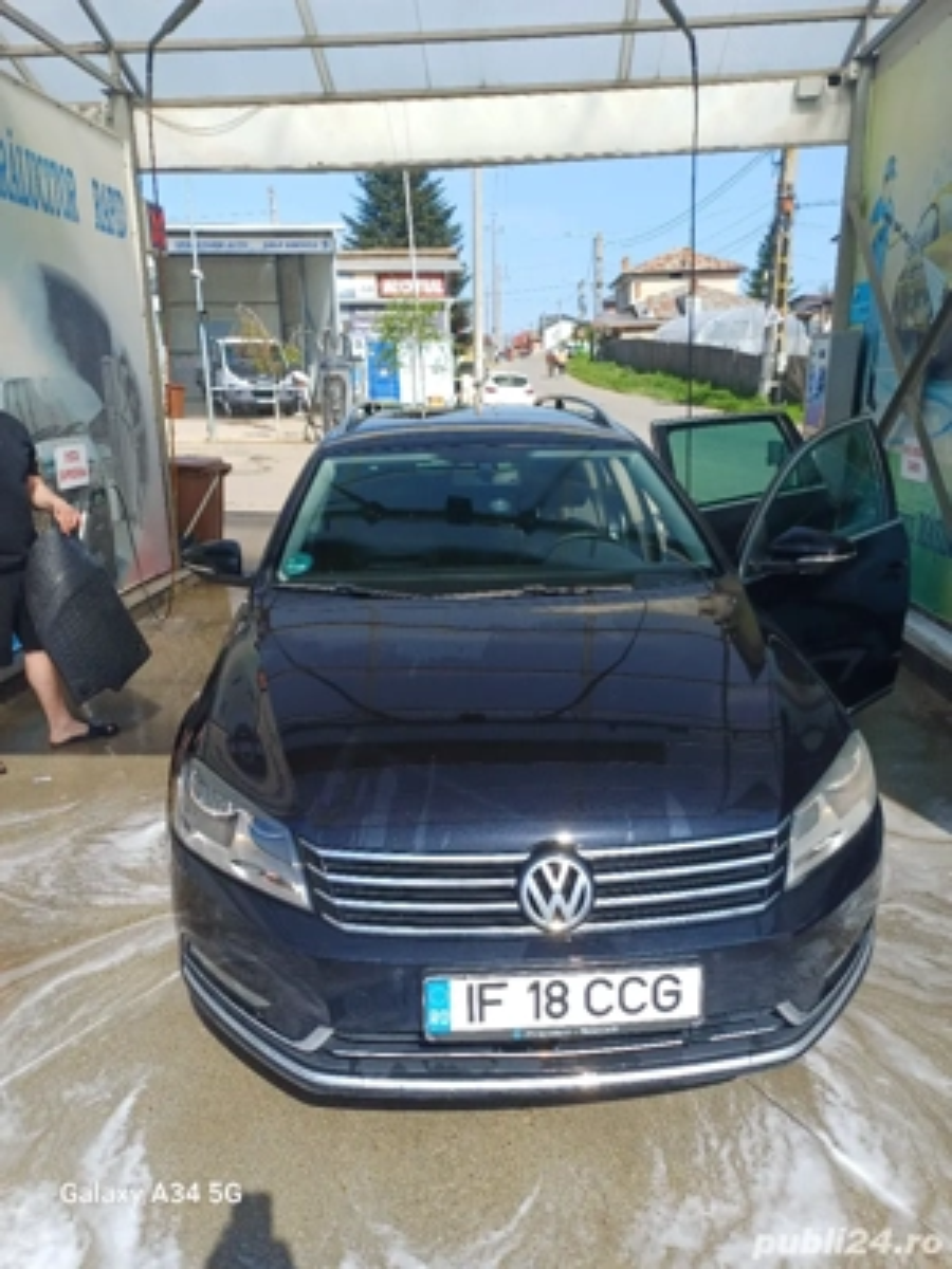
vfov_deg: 69.4
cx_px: 476
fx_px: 917
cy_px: 634
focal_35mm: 25
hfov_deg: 54.9
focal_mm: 4.65
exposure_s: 1/909
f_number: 1.8
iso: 50
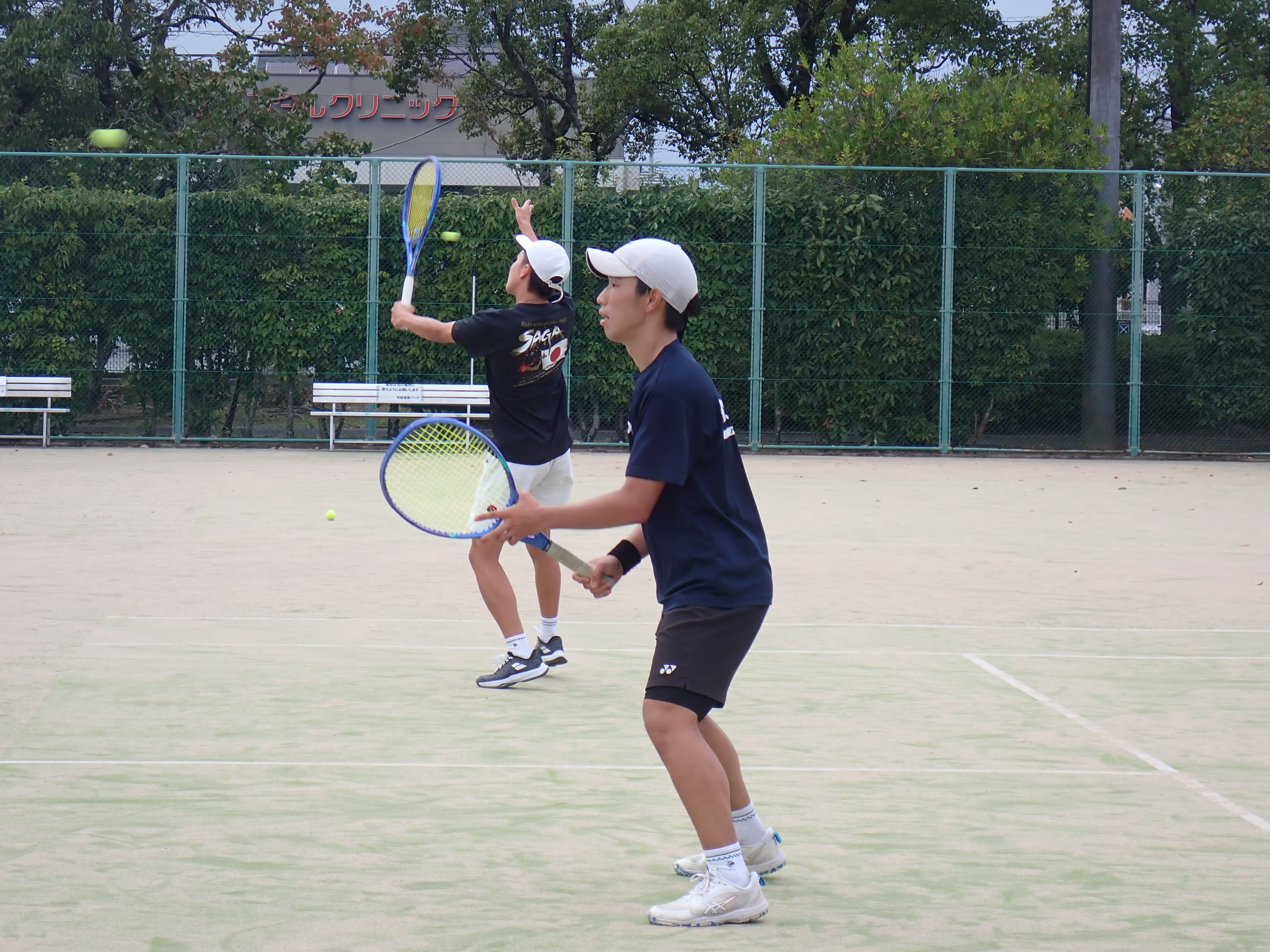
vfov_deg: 14.8
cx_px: 635
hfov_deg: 19.6
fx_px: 3669
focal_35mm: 100
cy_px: 476
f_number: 4.9
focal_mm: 18
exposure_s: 1/200
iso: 100
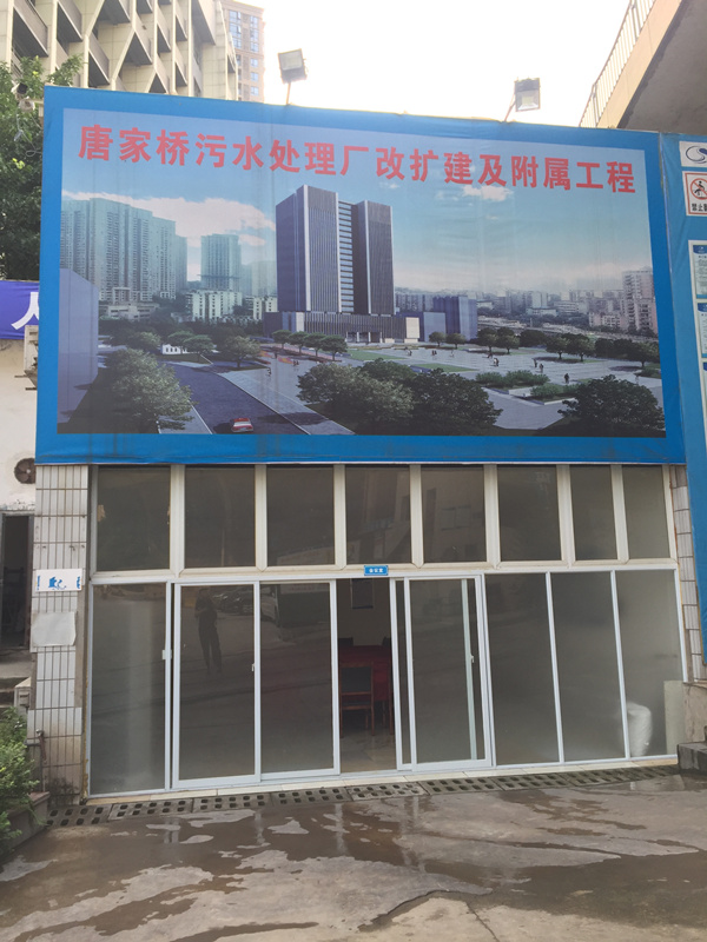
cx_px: 354
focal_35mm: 29
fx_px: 790
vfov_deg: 61.7
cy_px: 471
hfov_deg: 48.2
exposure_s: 1/229
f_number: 2.2
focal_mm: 4.15
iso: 32
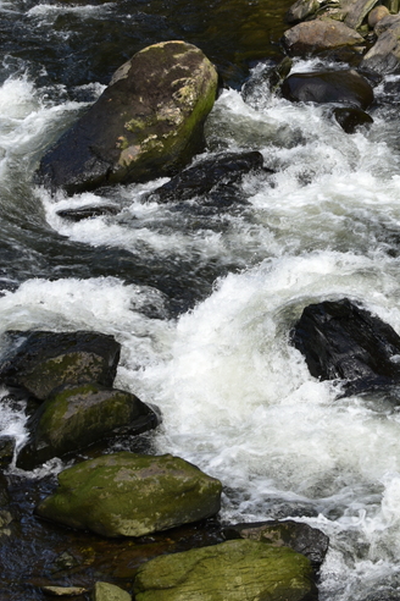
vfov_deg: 15.7
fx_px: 2166
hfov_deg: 10.5
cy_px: 164
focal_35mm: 130
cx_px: 333
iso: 100
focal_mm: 50
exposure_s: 1/160
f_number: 6.3
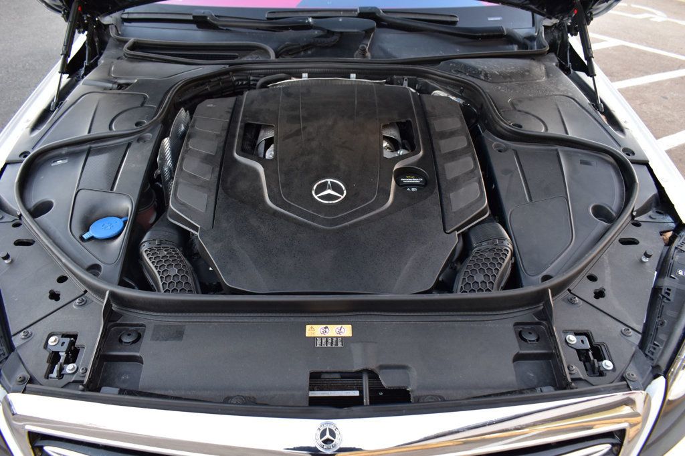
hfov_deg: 67.4
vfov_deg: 47.9
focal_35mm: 27
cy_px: 228
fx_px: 514
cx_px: 342
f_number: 6.3
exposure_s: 1/15
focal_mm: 18
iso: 640
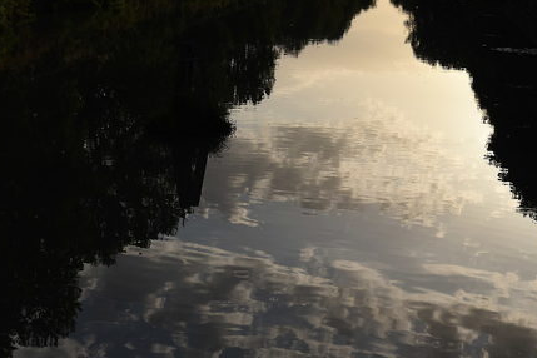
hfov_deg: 28.8
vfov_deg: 19.4
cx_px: 323
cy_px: 248
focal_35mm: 70
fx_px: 1044
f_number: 7.1
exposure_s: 1/3200
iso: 400
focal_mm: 50
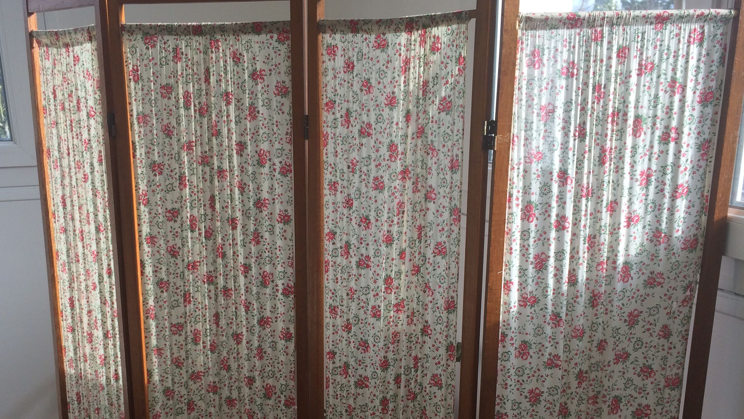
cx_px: 368
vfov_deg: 27.0
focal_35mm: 43
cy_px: 350
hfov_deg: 47.4
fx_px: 848
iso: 32
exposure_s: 1/163
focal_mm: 4.15
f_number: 2.2
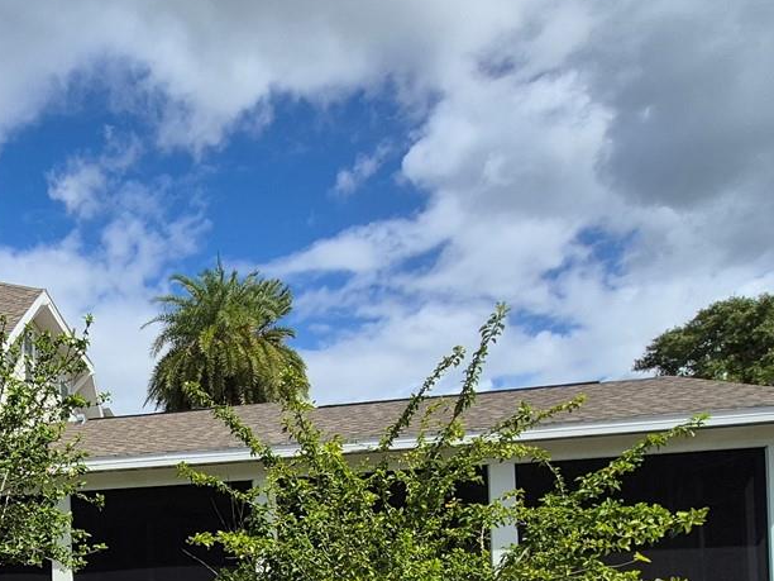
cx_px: 25
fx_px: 760
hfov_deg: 46.5
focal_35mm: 34
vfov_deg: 36.9
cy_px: 599
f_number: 2.2
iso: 50
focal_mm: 1.74
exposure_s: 1/2920
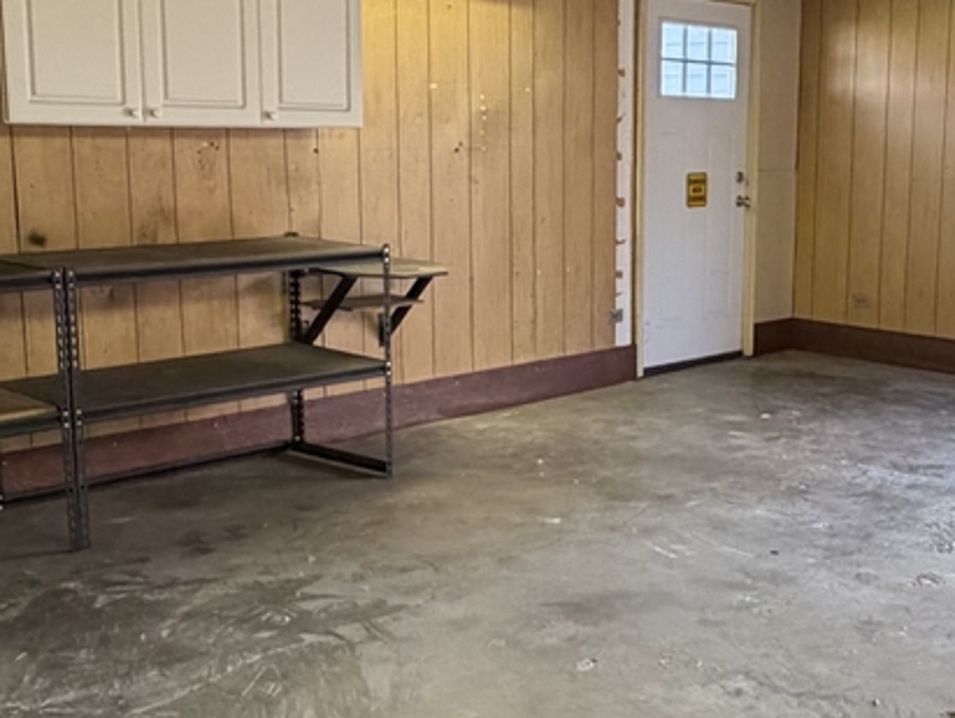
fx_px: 1353
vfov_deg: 29.7
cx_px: 732
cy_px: 346
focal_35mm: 49
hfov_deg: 37.8
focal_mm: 2.22
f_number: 2.2
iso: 250
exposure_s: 1/120
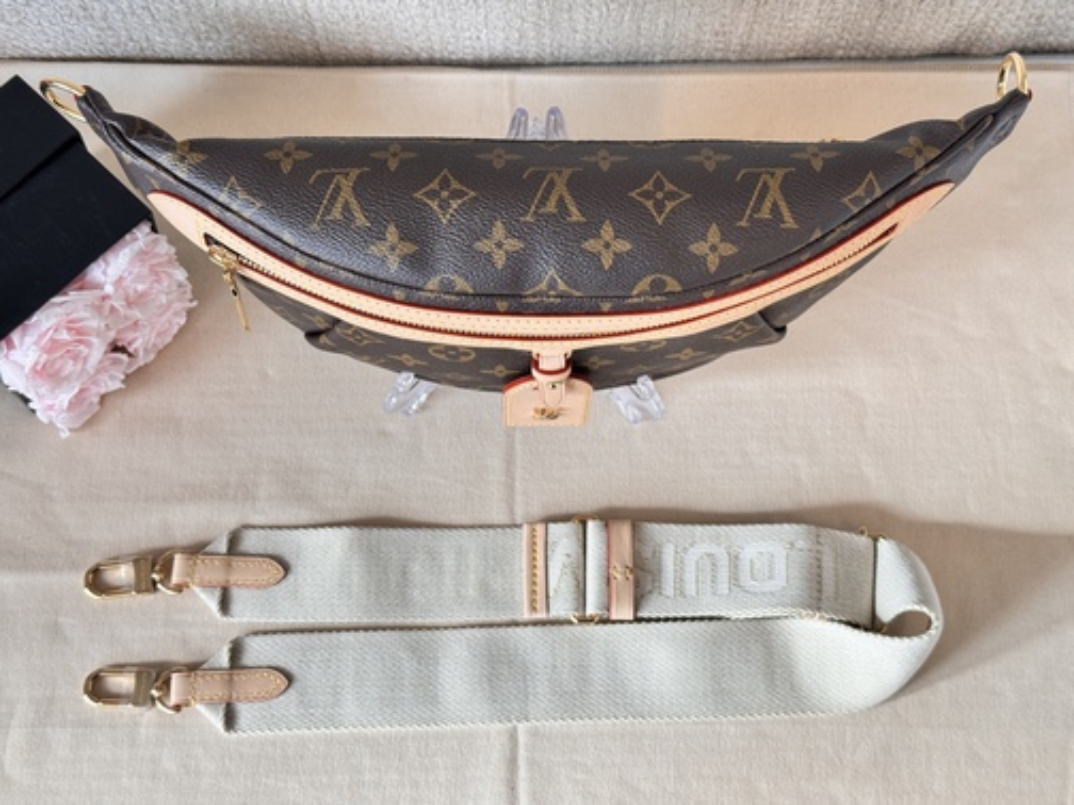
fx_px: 1489
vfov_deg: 30.3
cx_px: 537
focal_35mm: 48
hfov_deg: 39.7
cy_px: 402
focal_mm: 6.76
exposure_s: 1/50
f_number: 1.78
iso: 50
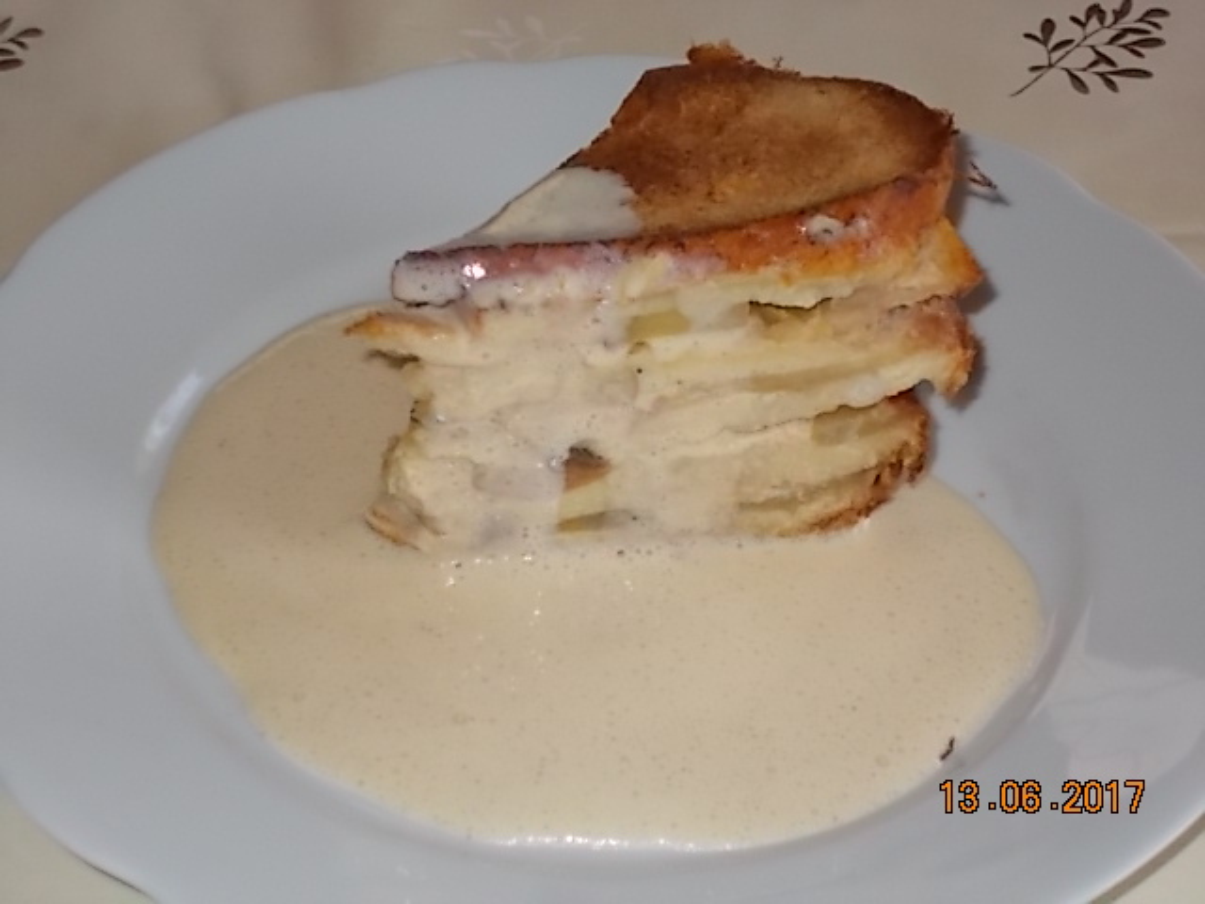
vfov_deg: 17.2
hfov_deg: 22.8
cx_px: 602
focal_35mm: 86
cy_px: 452
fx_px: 2994
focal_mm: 15.4
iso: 200
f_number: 6.3
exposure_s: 1/60
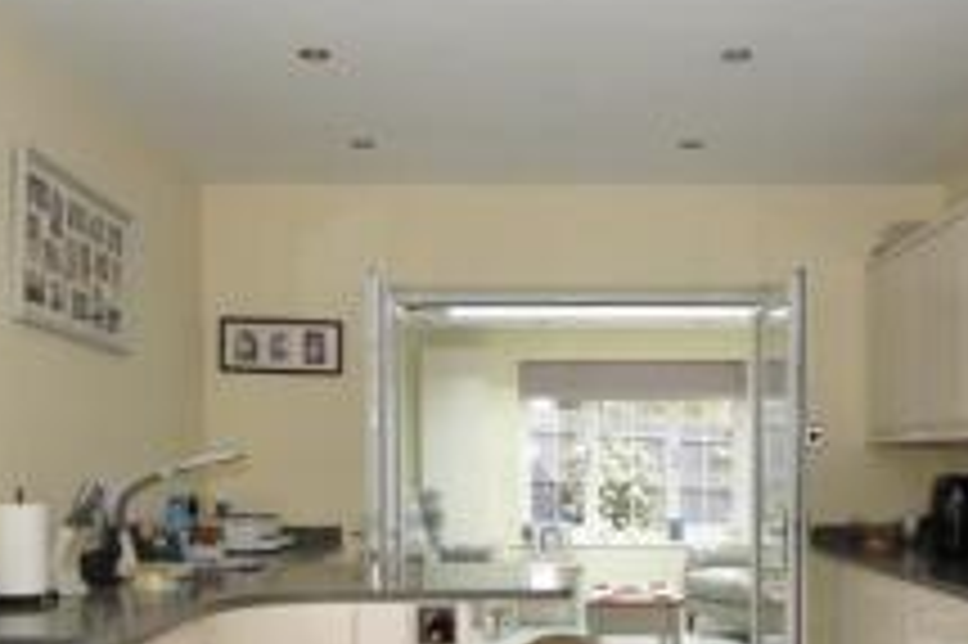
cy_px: 502
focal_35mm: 43
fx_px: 1158
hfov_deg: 45.2
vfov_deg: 30.4
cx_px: 567
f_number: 4
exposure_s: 1/125
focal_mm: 13
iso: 400
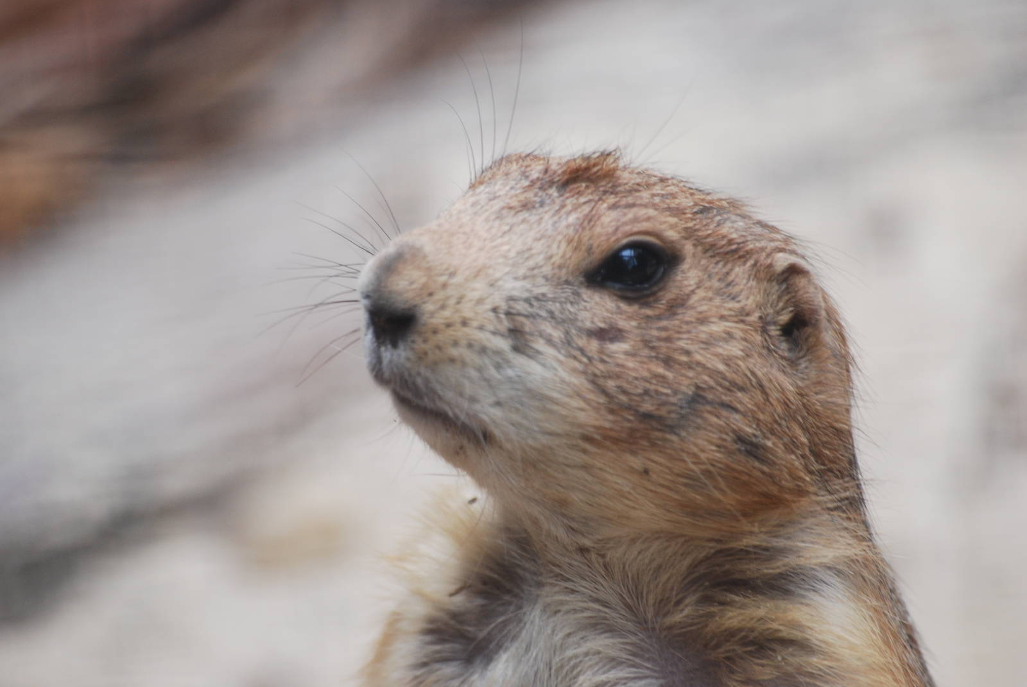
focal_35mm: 450
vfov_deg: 3.1
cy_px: 344
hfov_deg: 4.6
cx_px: 514
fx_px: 12853
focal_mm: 300
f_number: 5.6
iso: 400
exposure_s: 1/125
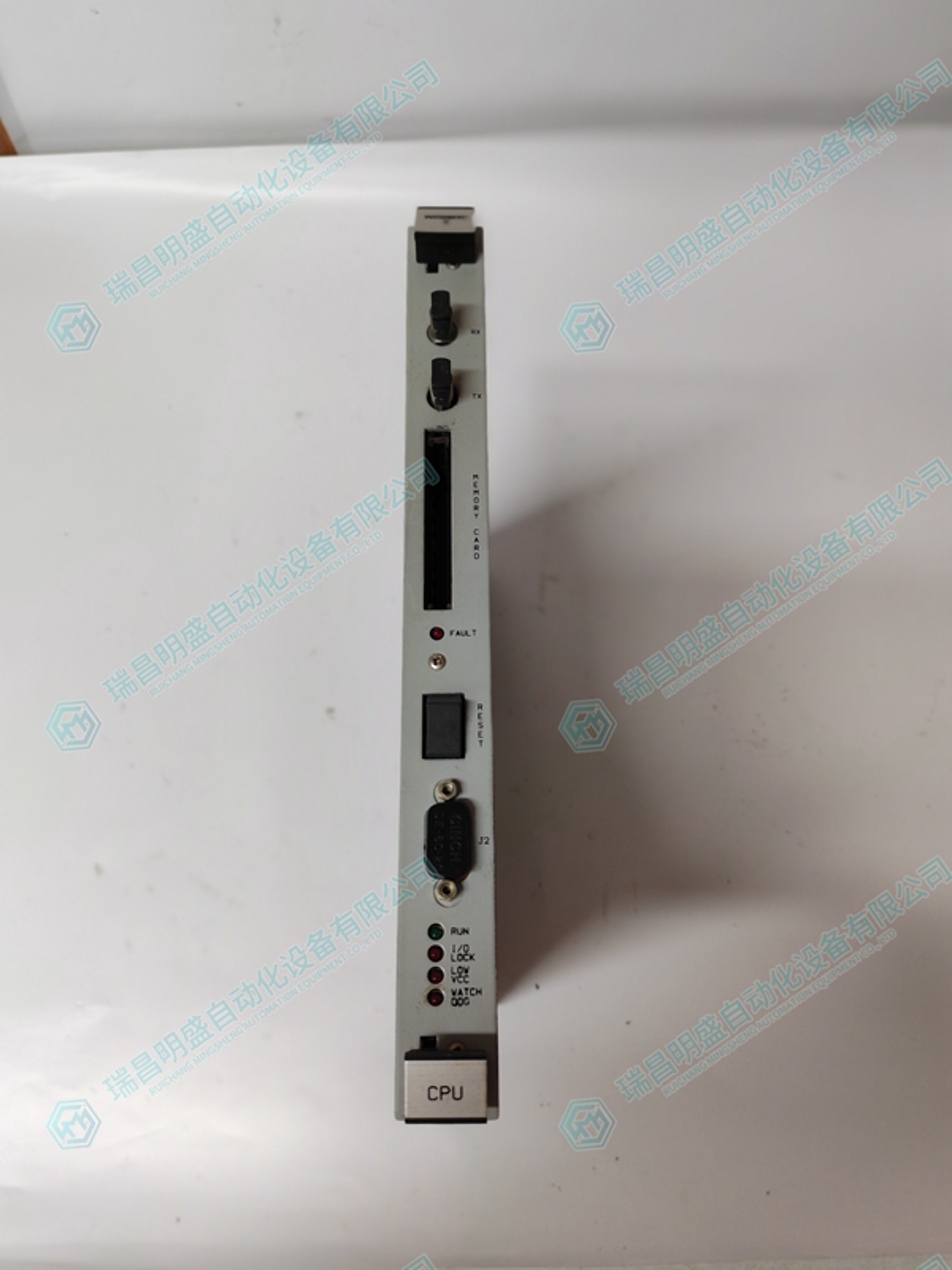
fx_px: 990
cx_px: 476
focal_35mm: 27
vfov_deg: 65.3
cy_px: 635
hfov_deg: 51.4
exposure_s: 1/100
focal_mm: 6.12
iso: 640
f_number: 2.4
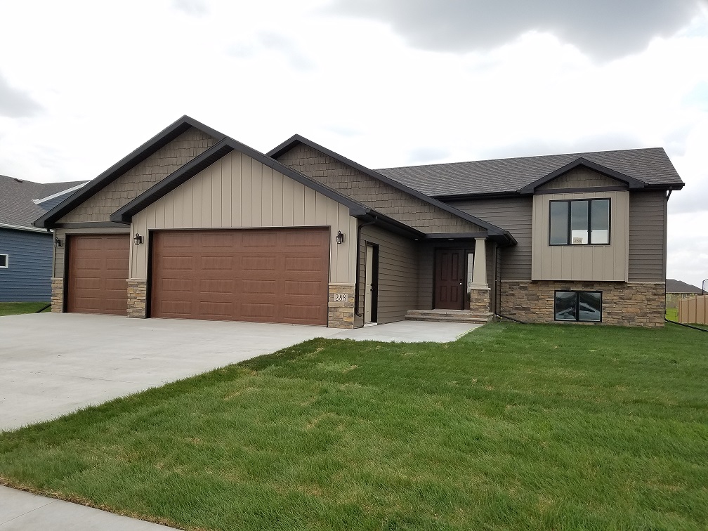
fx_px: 532
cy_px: 266
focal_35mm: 26
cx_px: 354
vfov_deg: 53.1
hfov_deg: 67.3
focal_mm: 4.2
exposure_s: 1/972
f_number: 1.7
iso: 50
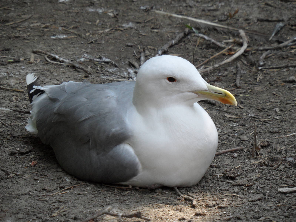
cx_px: 148
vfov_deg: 8.2
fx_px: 1539
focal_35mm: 180
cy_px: 111
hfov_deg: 11.0
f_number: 4.4
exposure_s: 1/350
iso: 200
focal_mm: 29.7
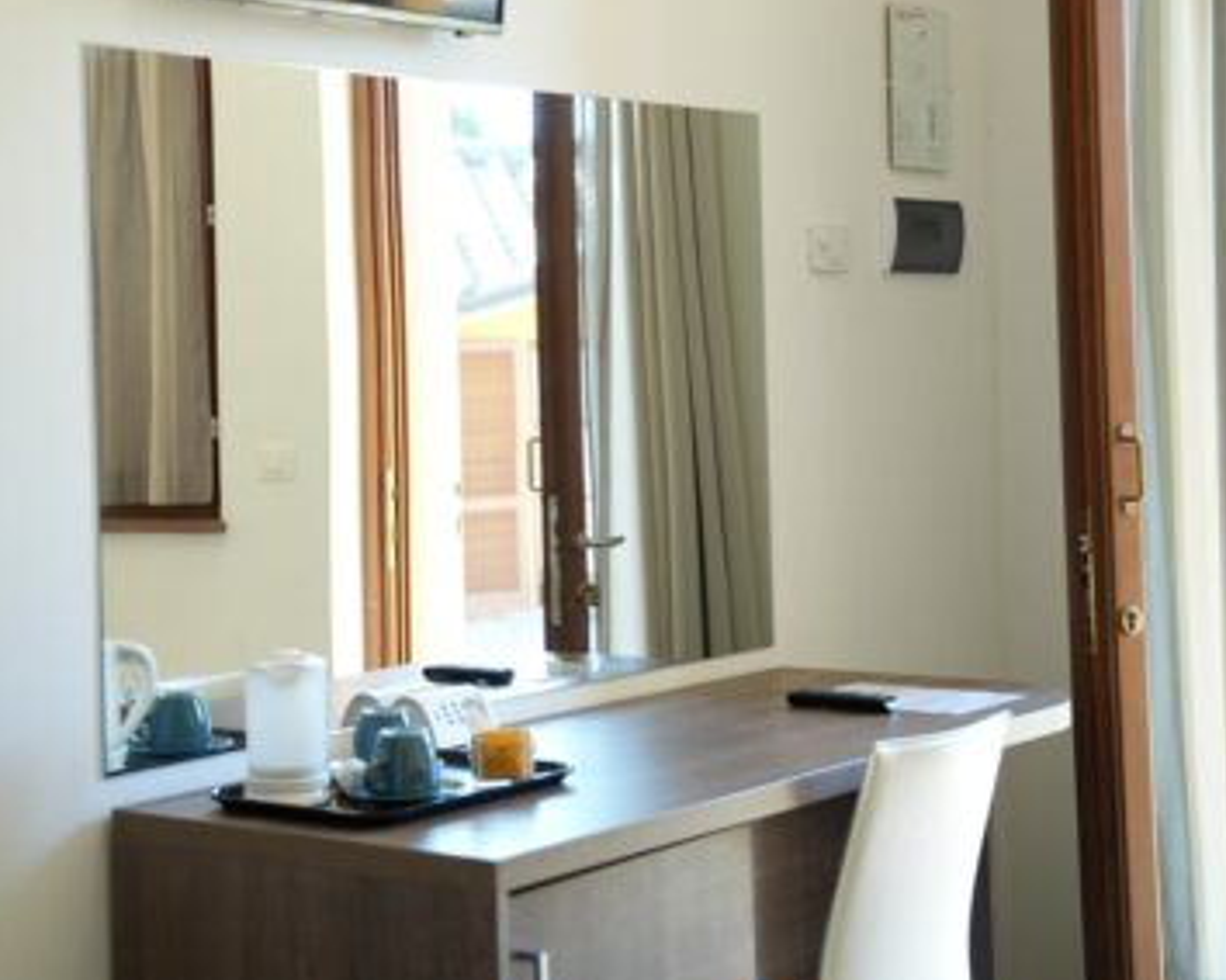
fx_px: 2539
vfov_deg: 21.8
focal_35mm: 70
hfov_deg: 27.1
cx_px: 530
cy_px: 339
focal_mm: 44
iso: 400
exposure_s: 1/100
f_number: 2.8
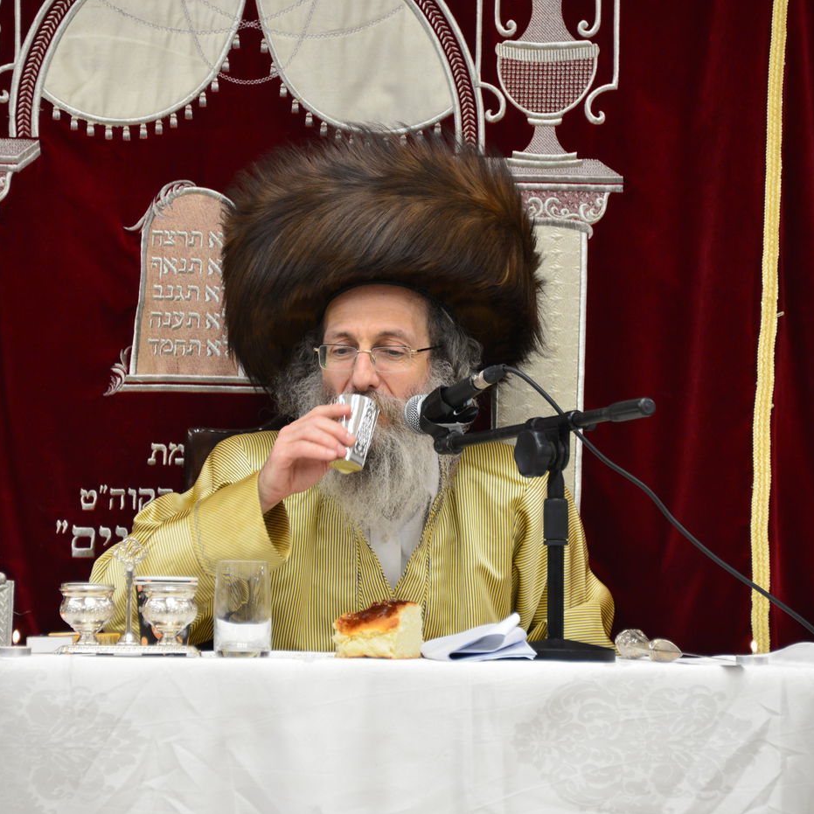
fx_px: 7822
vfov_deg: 6.0
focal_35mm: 294
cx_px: 372
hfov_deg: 6.0
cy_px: 407
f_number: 5.6
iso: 1250
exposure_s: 1/100
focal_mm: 230
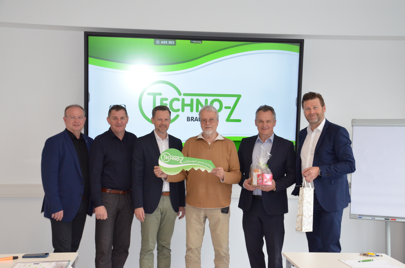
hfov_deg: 37.9
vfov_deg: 25.6
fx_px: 589
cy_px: 134
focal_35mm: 52
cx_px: 202
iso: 2000
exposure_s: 1/200
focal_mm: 35
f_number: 6.3
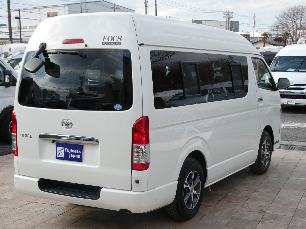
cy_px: 114
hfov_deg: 35.5
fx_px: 477
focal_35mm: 54
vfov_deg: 27.0
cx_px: 153
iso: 80
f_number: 4.1
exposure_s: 1/320
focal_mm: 9.6
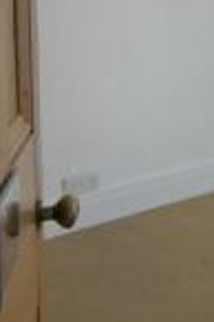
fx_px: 742
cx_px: 584
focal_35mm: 83
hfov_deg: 11.7
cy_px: -23
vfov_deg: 23.2
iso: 200
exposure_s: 1/60
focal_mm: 3.6
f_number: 2.8
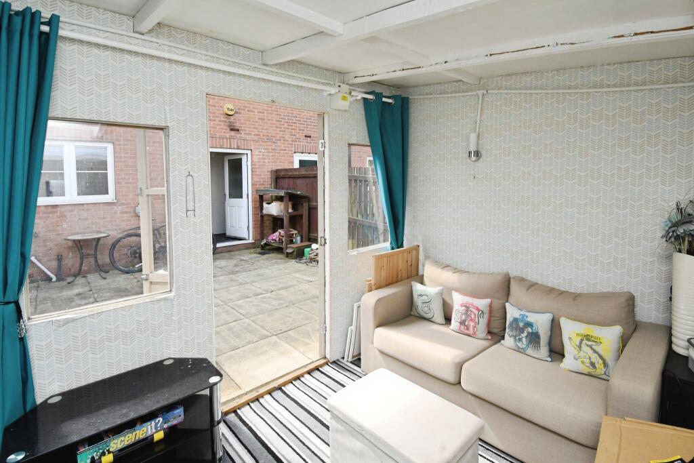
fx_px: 308
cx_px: 347
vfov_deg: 73.8
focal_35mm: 16
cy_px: 232
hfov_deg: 96.7
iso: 800
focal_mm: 11
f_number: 9
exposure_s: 1/250
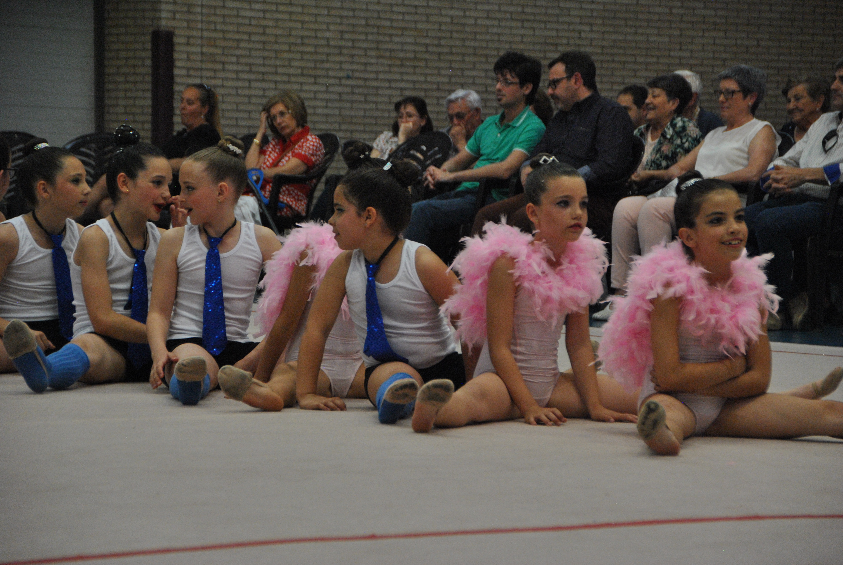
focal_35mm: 153
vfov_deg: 9.0
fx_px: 3587
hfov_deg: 13.4
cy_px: 282
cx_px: 422
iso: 800
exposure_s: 1/200
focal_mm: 102
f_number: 5.6
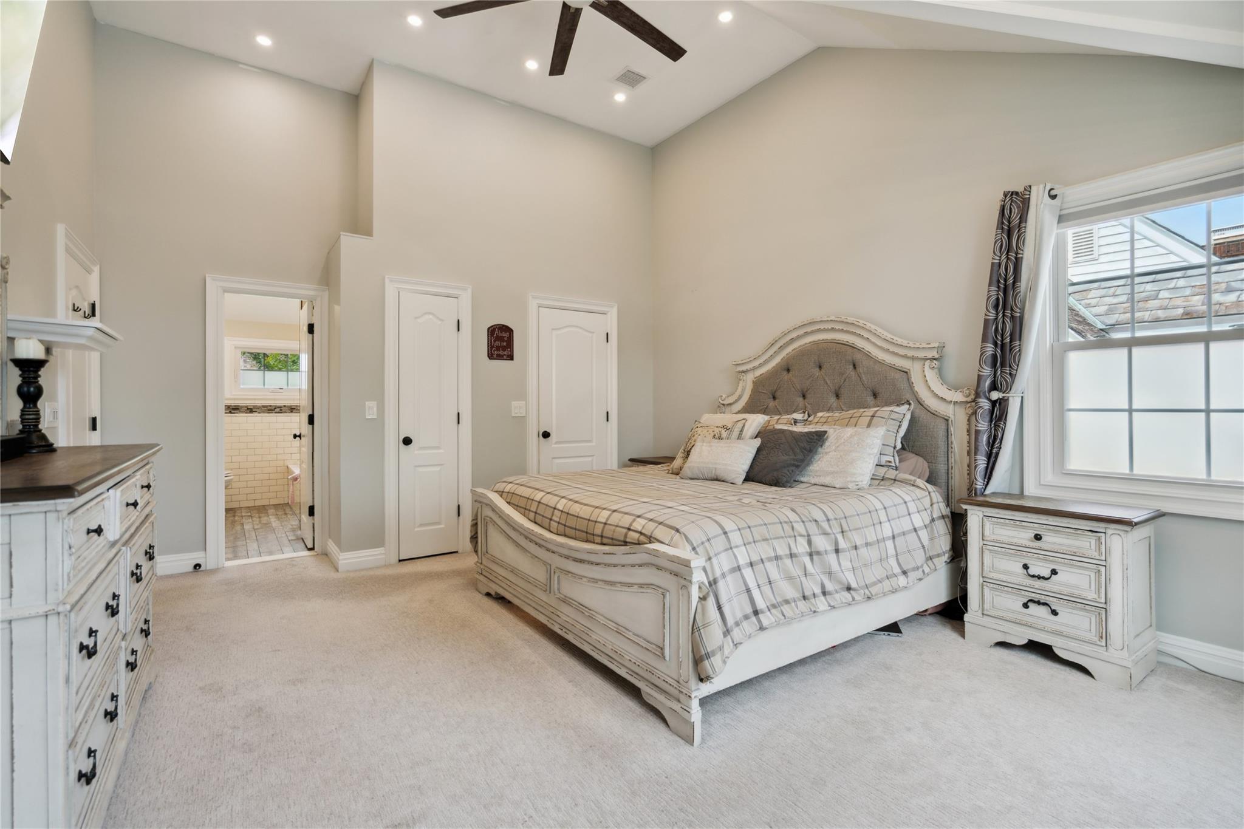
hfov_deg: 96.7
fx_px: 553
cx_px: 622
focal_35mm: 16
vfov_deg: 73.7
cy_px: 414
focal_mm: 16
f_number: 5.6
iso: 200
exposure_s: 1/80
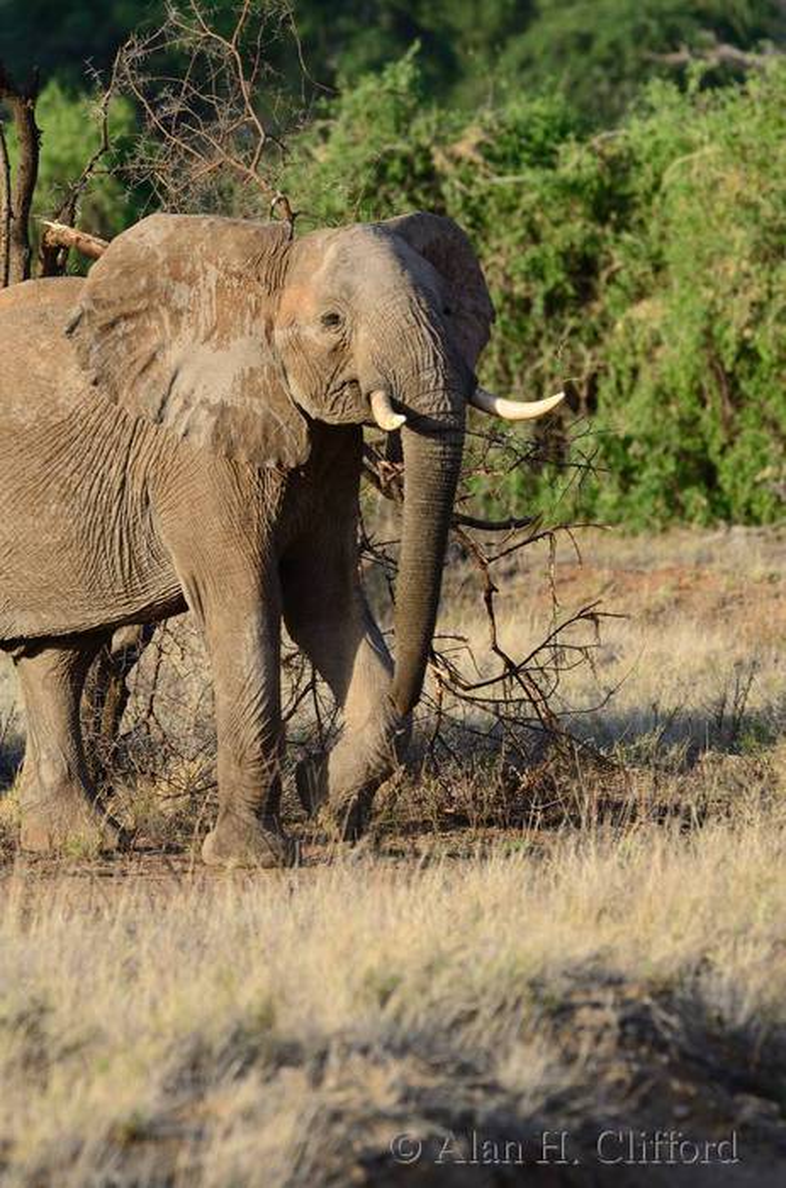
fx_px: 11854
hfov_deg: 3.8
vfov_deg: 5.7
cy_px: 594
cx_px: 393
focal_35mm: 360
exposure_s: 1/500
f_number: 5.3
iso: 200
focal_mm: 240
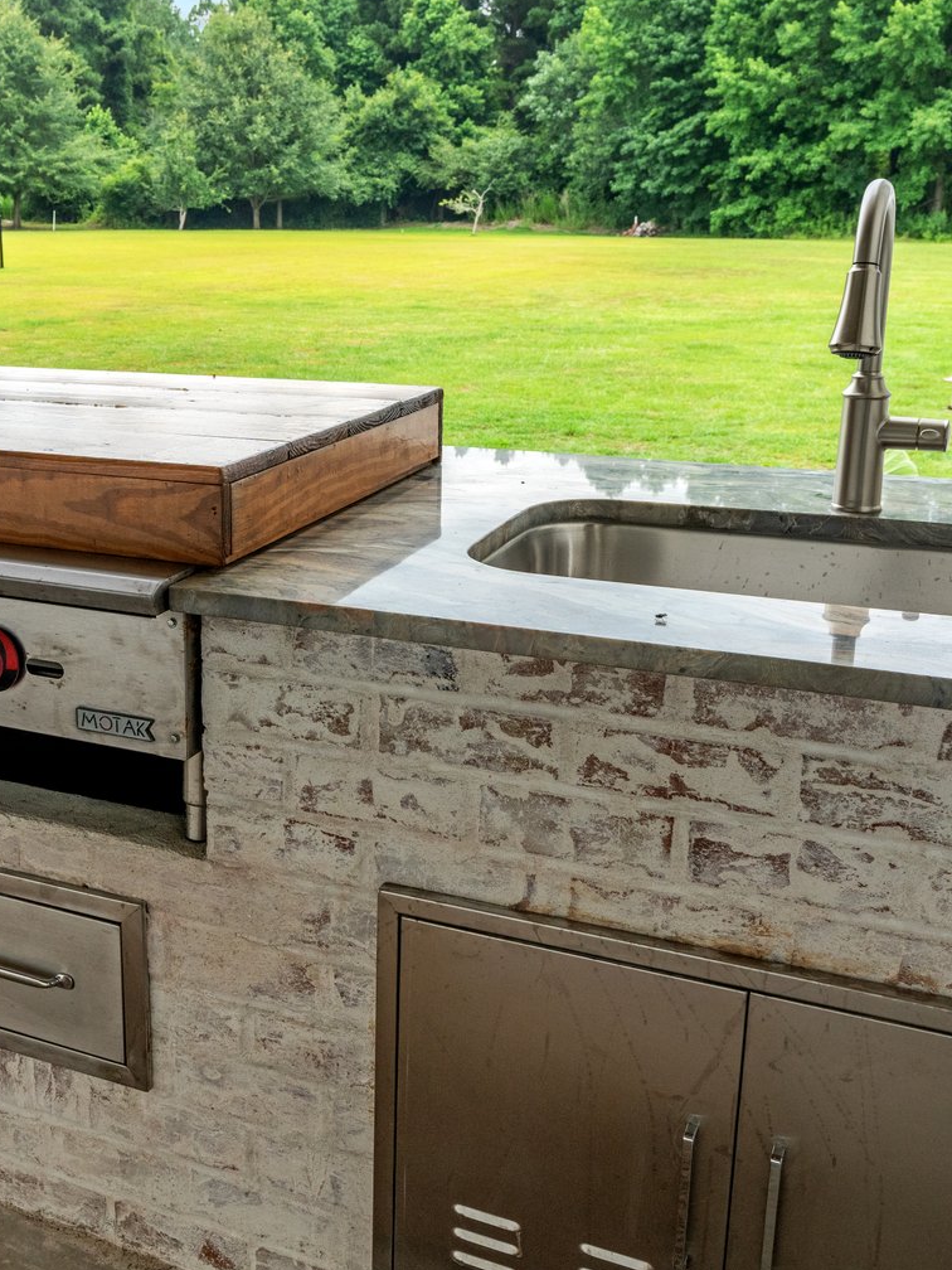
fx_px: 1503
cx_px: 207
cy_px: 603
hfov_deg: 34.2
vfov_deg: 45.8
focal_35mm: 41
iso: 640
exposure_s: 1/250
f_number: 8
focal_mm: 21
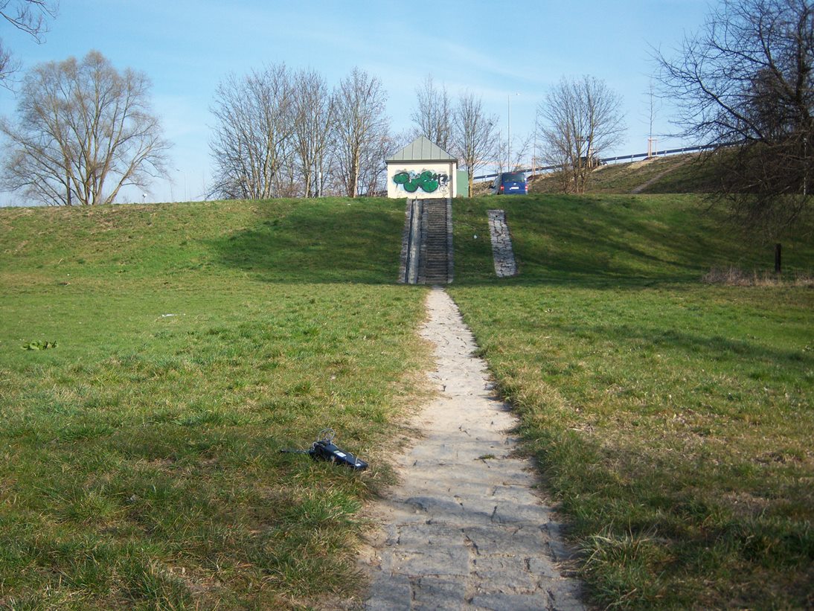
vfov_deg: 39.7
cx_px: 407
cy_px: 306
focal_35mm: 36
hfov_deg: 51.3
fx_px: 847
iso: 80
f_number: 2.8
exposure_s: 1/1000
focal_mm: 7.5
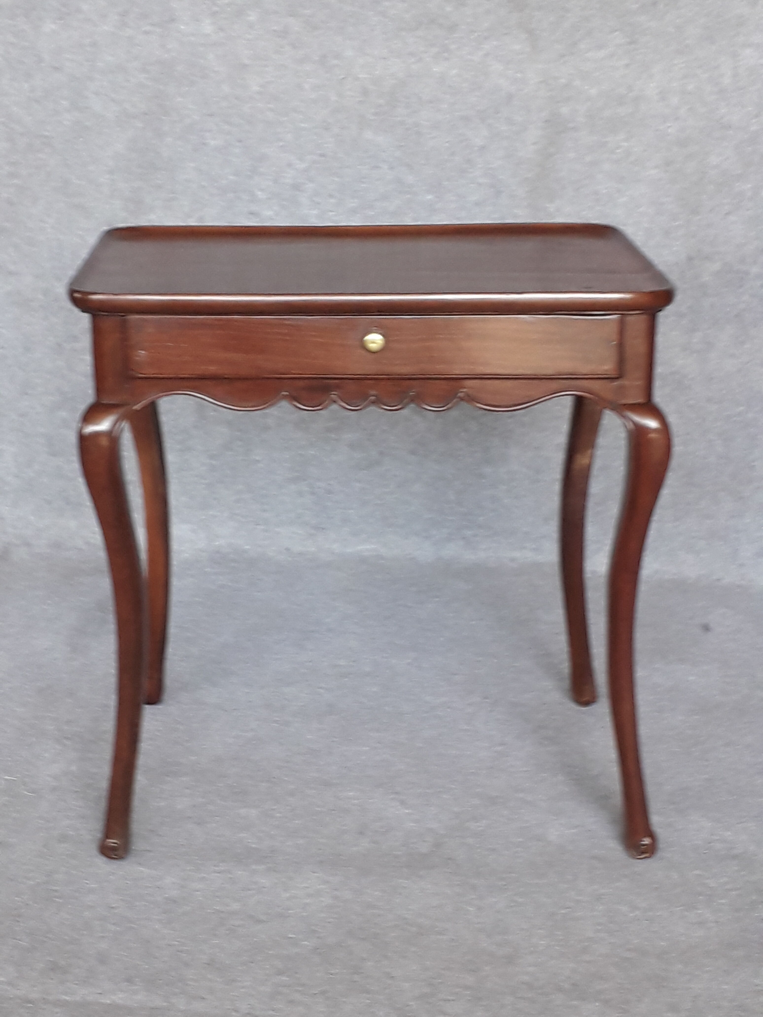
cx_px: 382
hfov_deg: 51.4
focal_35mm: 27
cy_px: 508
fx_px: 794
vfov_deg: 65.3
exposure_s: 1/50
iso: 80
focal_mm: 3.6
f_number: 1.9
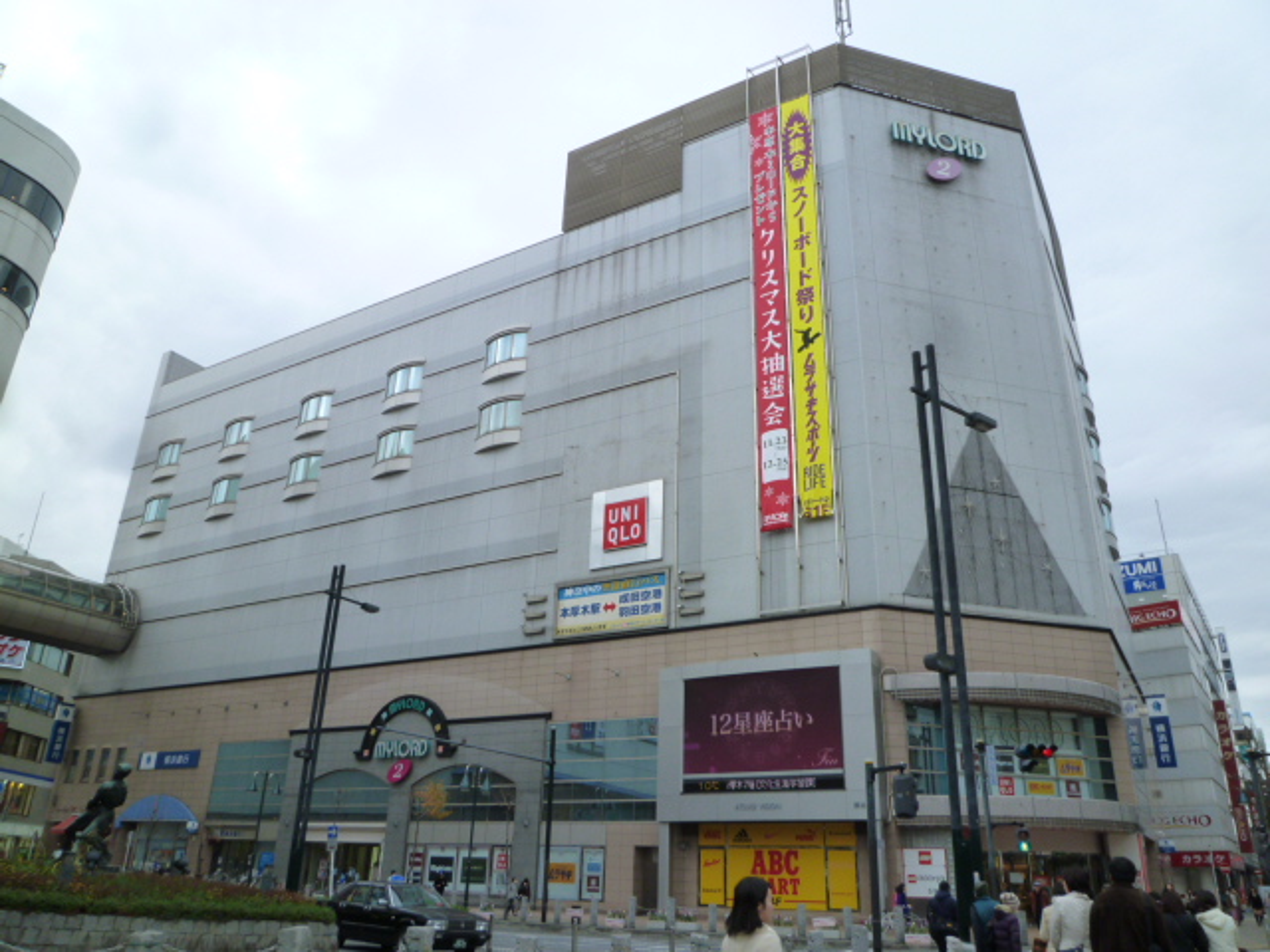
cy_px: 476
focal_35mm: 25
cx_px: 635
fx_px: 917
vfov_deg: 54.9
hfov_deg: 69.4
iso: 125
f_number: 4
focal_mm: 4.5
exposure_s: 1/125
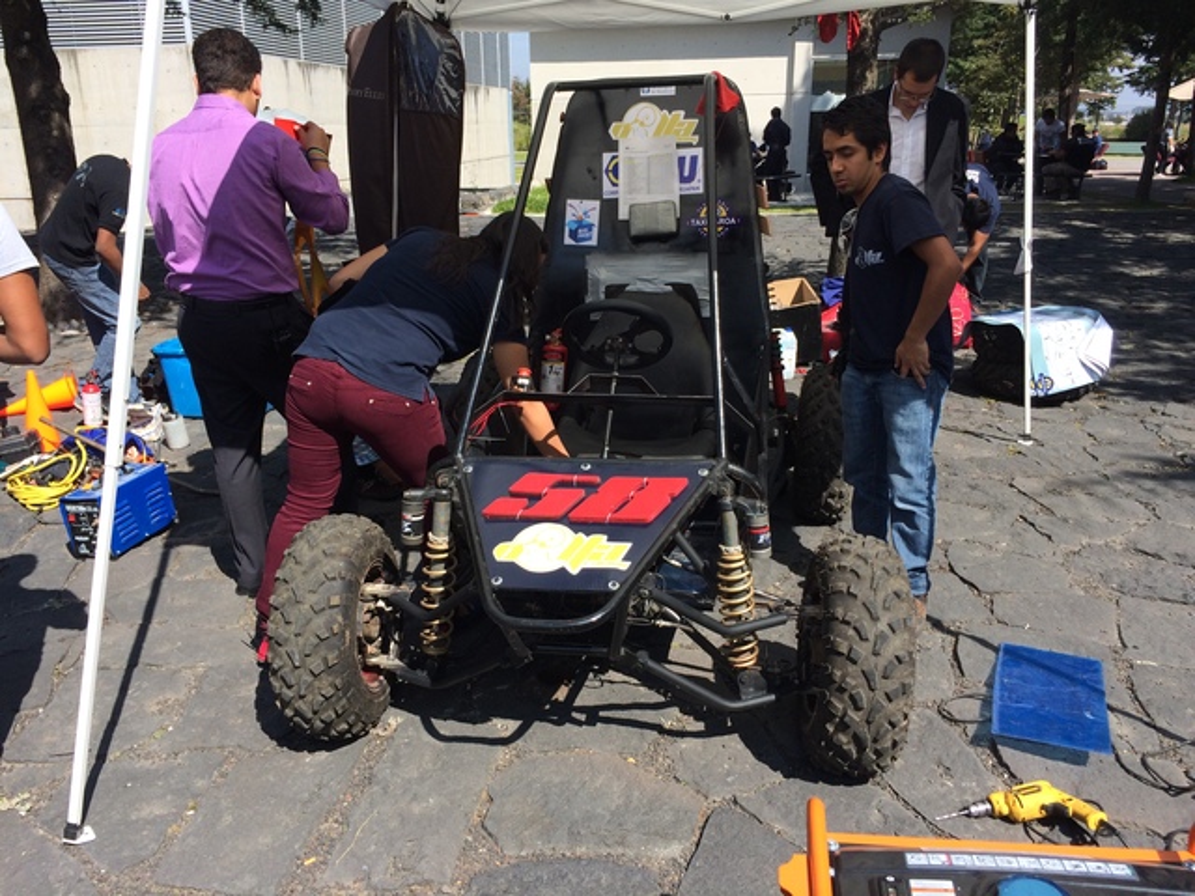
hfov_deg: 61.7
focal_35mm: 29
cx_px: 598
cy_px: 448
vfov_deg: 48.2
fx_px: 1001
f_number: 2.2
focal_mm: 4.15
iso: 32
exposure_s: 1/1466
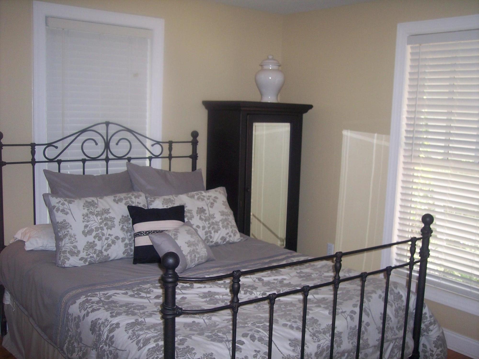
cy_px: 180
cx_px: 240
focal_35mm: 39
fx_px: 540
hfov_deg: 47.9
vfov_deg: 36.8
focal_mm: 8
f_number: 2.8
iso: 100
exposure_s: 1/60
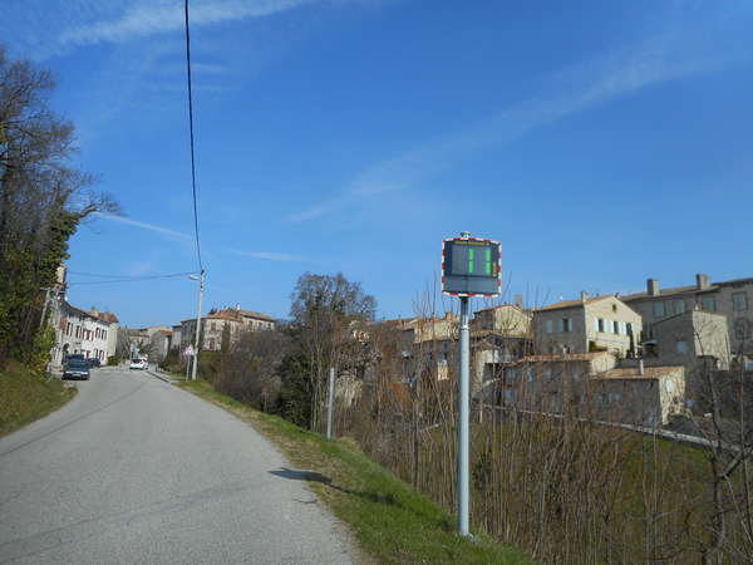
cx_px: 376
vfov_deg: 54.9
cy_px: 282
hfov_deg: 69.4
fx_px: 544
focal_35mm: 25
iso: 80
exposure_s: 1/1250
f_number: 3.7
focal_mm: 4.5
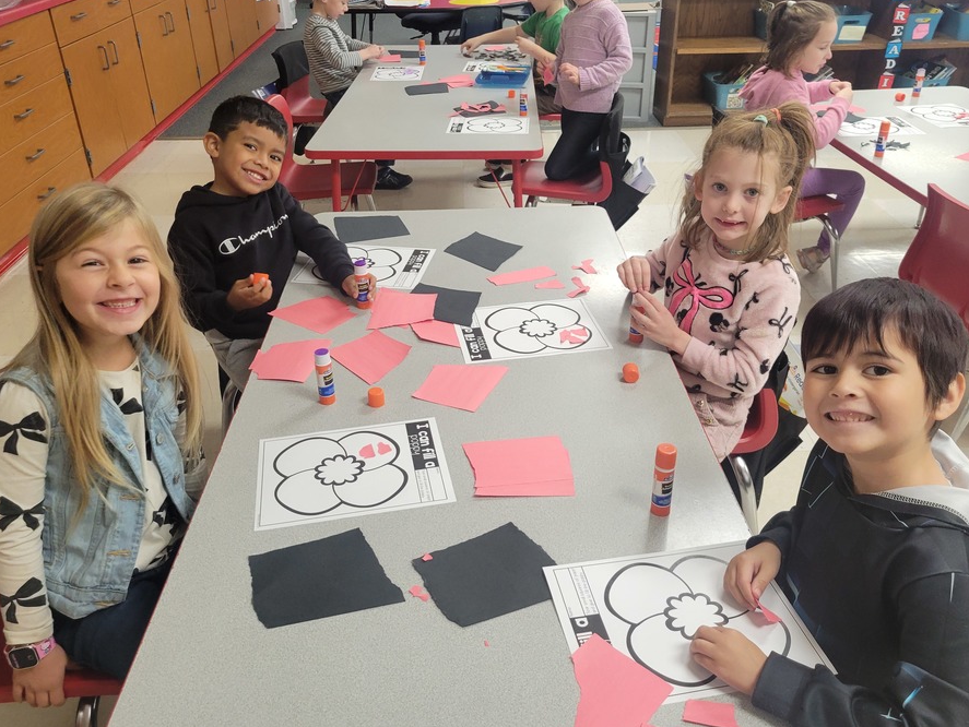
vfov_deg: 46.8
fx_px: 840
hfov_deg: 59.9
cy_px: 336
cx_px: 485
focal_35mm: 30
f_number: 1.8
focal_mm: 5.4
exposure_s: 1/60
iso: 200
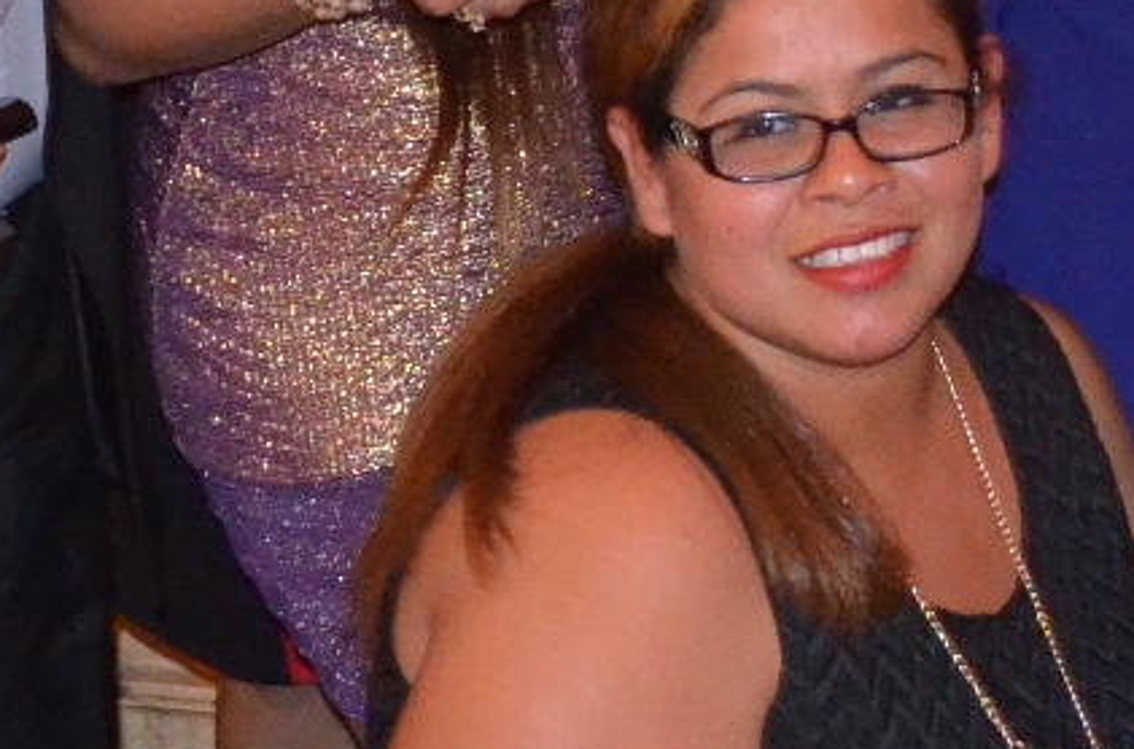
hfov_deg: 24.4
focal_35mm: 83
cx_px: 769
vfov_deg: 15.5
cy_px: -237
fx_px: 2607
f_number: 3.5
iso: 3200
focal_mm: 18
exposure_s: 1/15
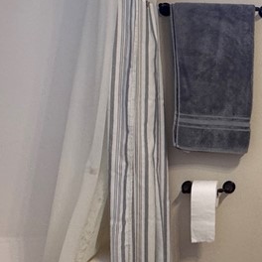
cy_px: 120
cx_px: 310
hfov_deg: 30.4
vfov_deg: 35.3
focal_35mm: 48
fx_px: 411
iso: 200
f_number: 2.2
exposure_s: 1/60
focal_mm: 2.22
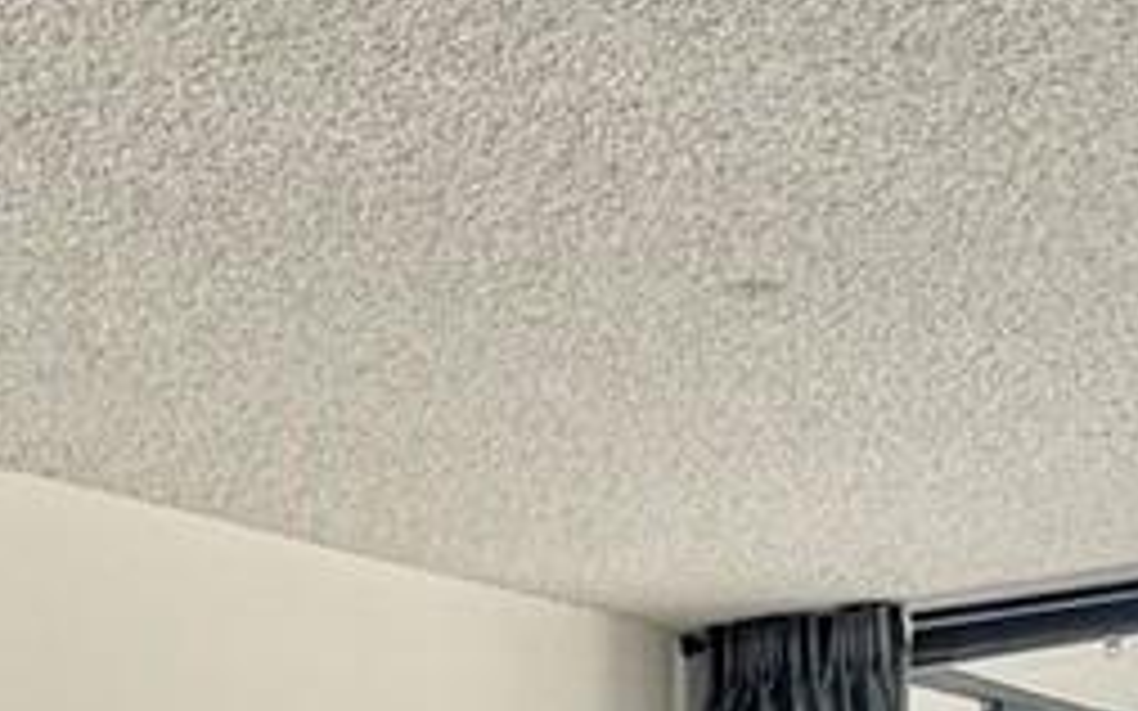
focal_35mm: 94
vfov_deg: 12.8
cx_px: 355
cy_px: 1228
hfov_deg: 22.0
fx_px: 2915
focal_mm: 2.22
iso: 50
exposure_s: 1/386
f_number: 2.2
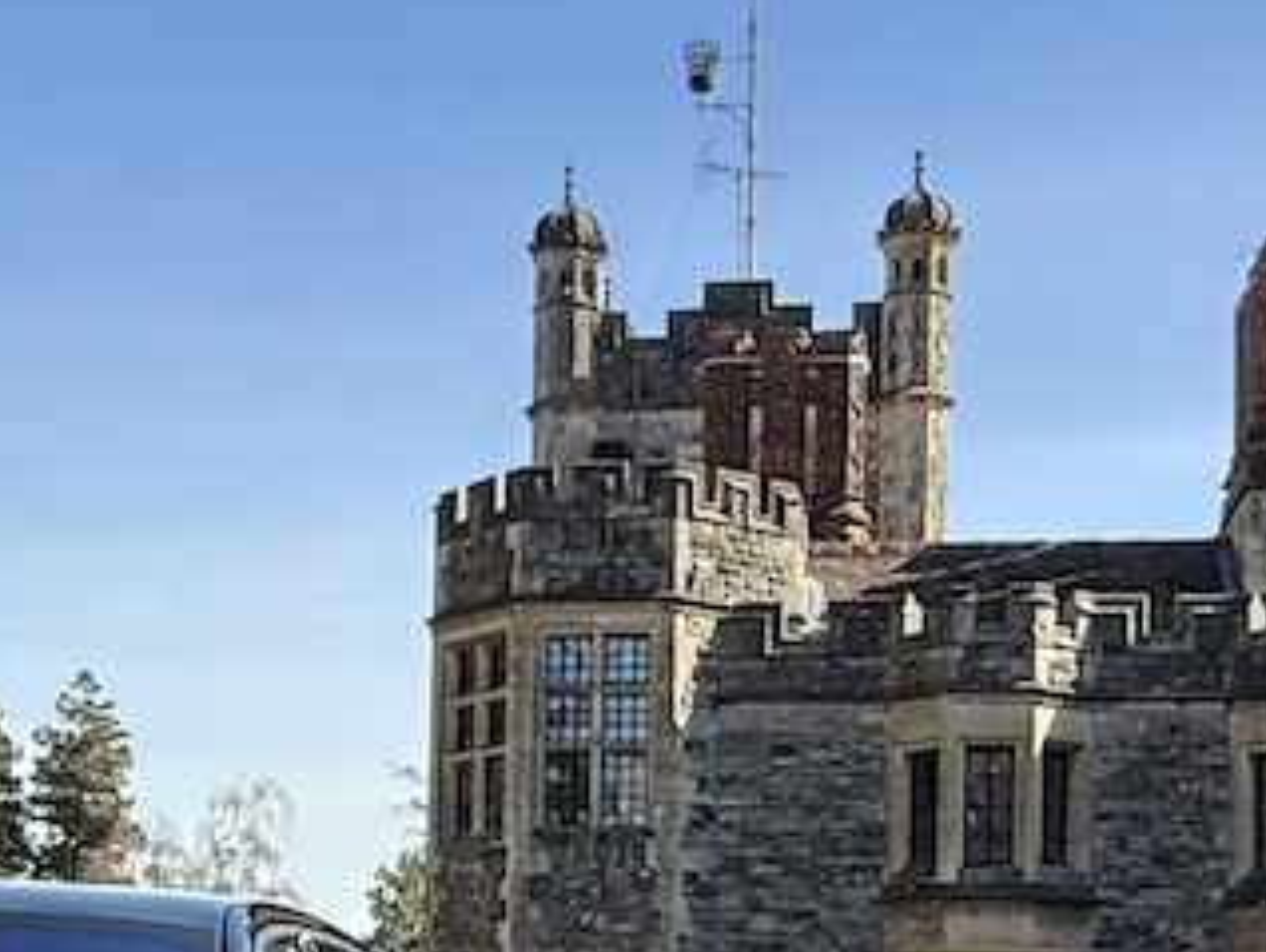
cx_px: 470
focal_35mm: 69
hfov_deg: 28.0
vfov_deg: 20.6
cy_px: 980
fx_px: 2525
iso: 50
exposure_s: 1/701
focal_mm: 2.22
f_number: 2.2
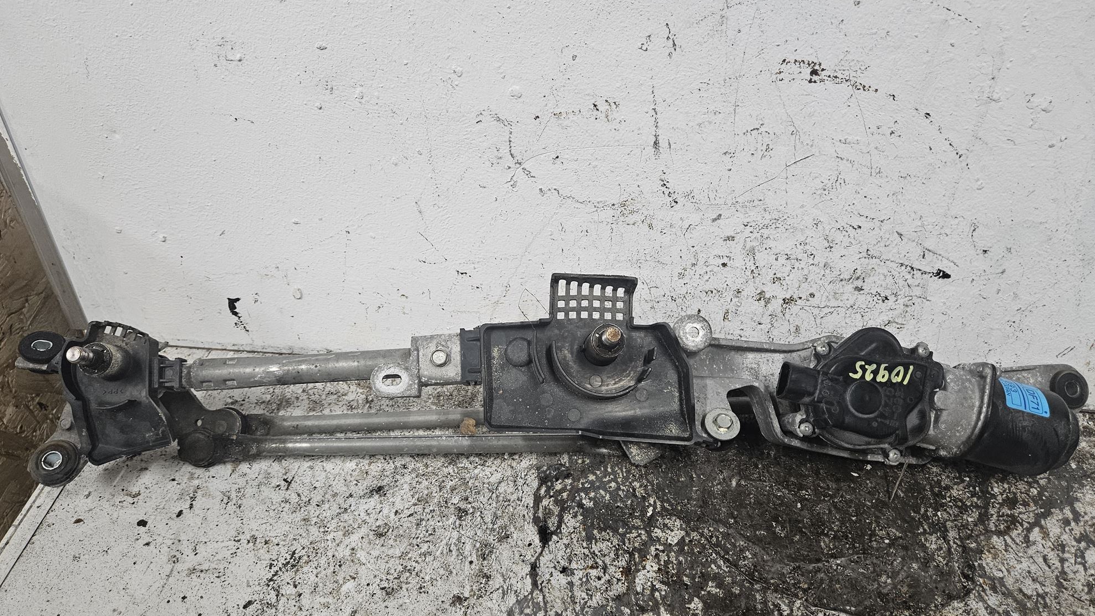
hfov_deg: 71.9
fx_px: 755
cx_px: 541
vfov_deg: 44.4
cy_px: 323
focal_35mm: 26
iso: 250
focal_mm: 5.4
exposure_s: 1/100
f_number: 1.8
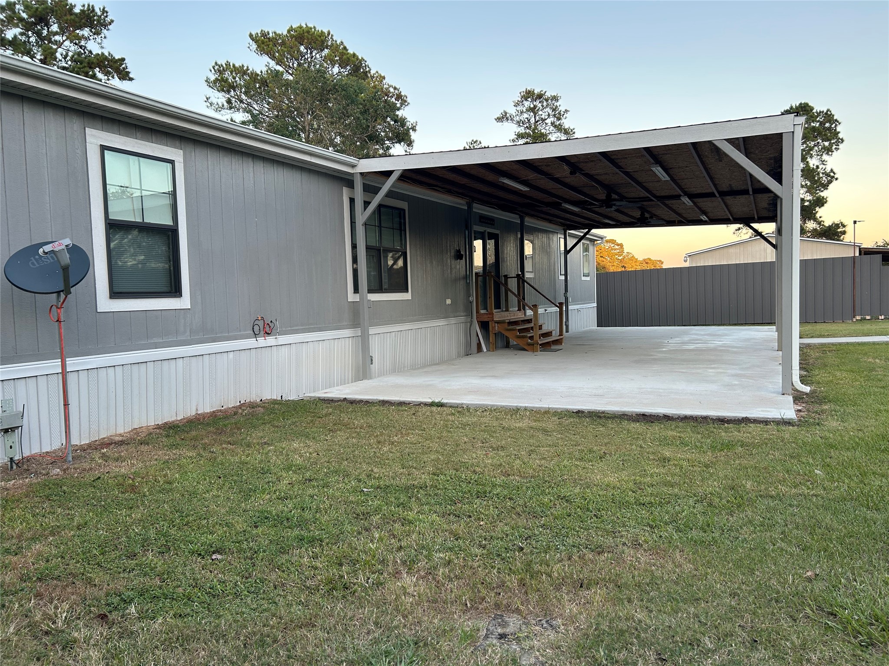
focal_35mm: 26
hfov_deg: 67.3
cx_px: 444
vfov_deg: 53.1
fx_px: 668
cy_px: 333
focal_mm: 5.7
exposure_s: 1/171
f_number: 1.5
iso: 50
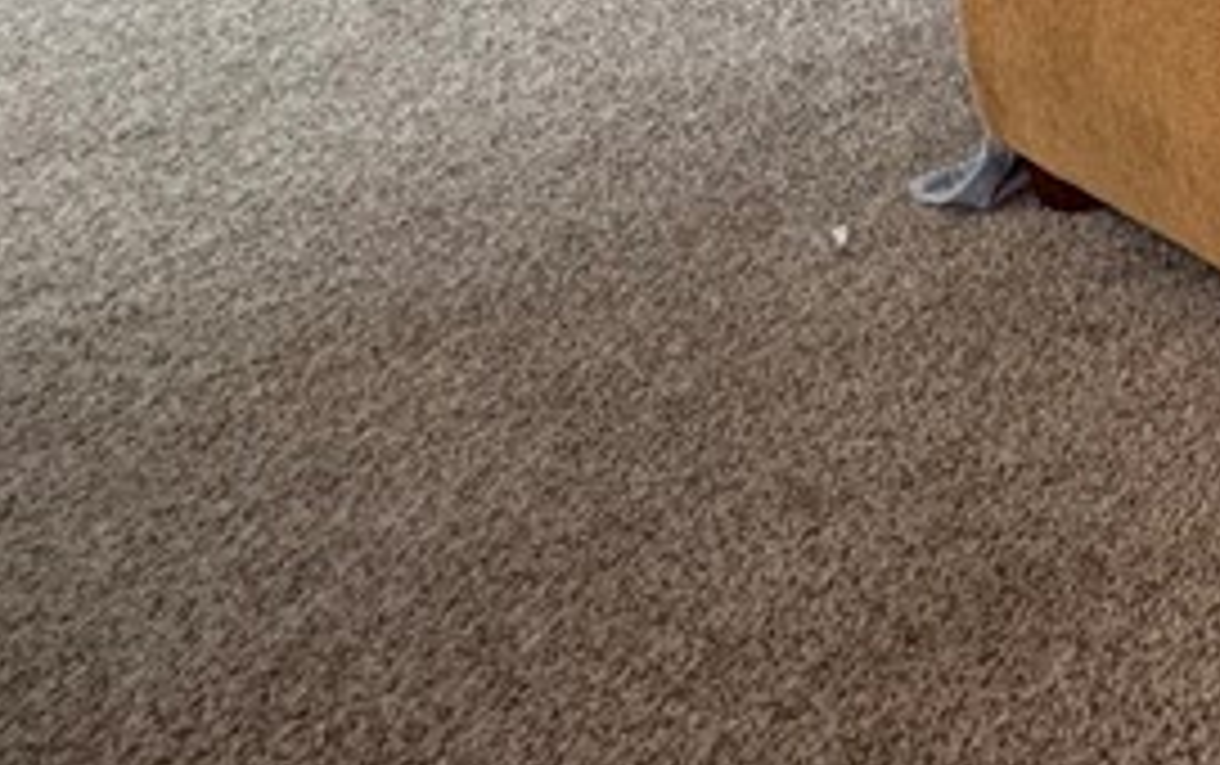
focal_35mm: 56
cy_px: -801
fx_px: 1864
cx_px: 1724
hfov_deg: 27.6
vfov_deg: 16.8
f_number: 2.2
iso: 320
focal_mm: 2.22
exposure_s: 1/89
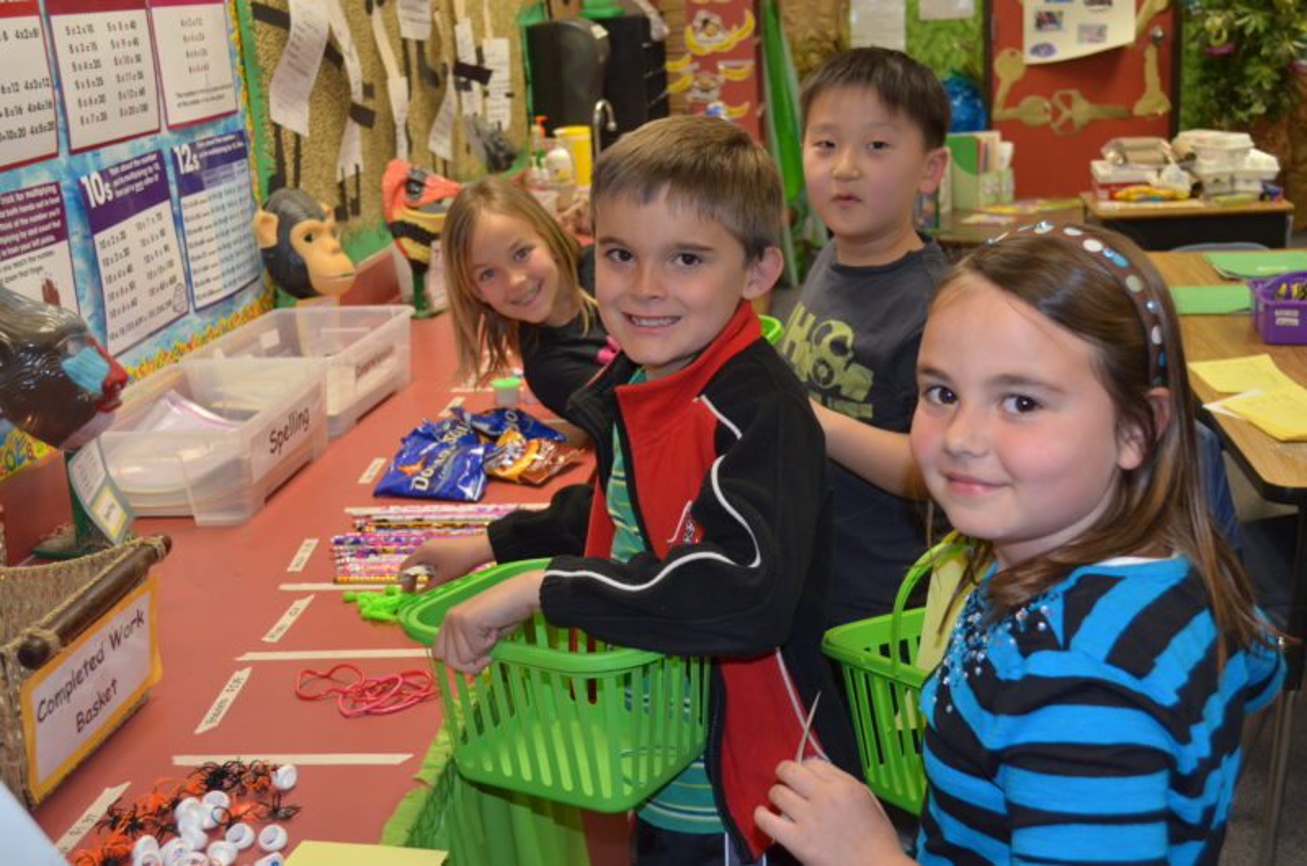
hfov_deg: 46.5
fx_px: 1522
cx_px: 654
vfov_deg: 31.8
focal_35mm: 42
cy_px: 433
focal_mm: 28
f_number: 4.5
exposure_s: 1/60
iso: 800
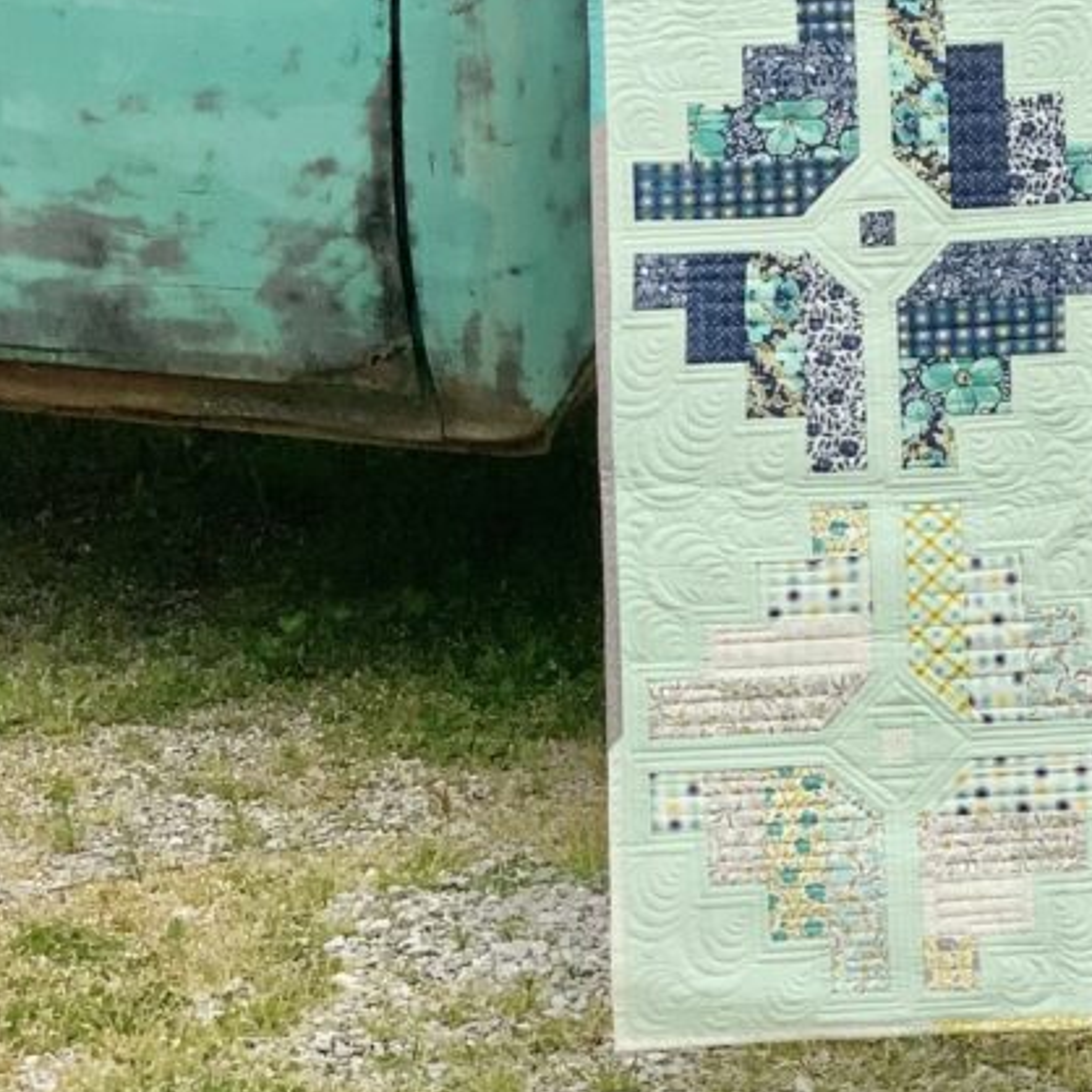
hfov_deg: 9.8
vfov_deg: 9.8
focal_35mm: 176
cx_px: 1139
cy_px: -319
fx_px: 6282
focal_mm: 6
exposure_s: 1/122
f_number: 2.4
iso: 32
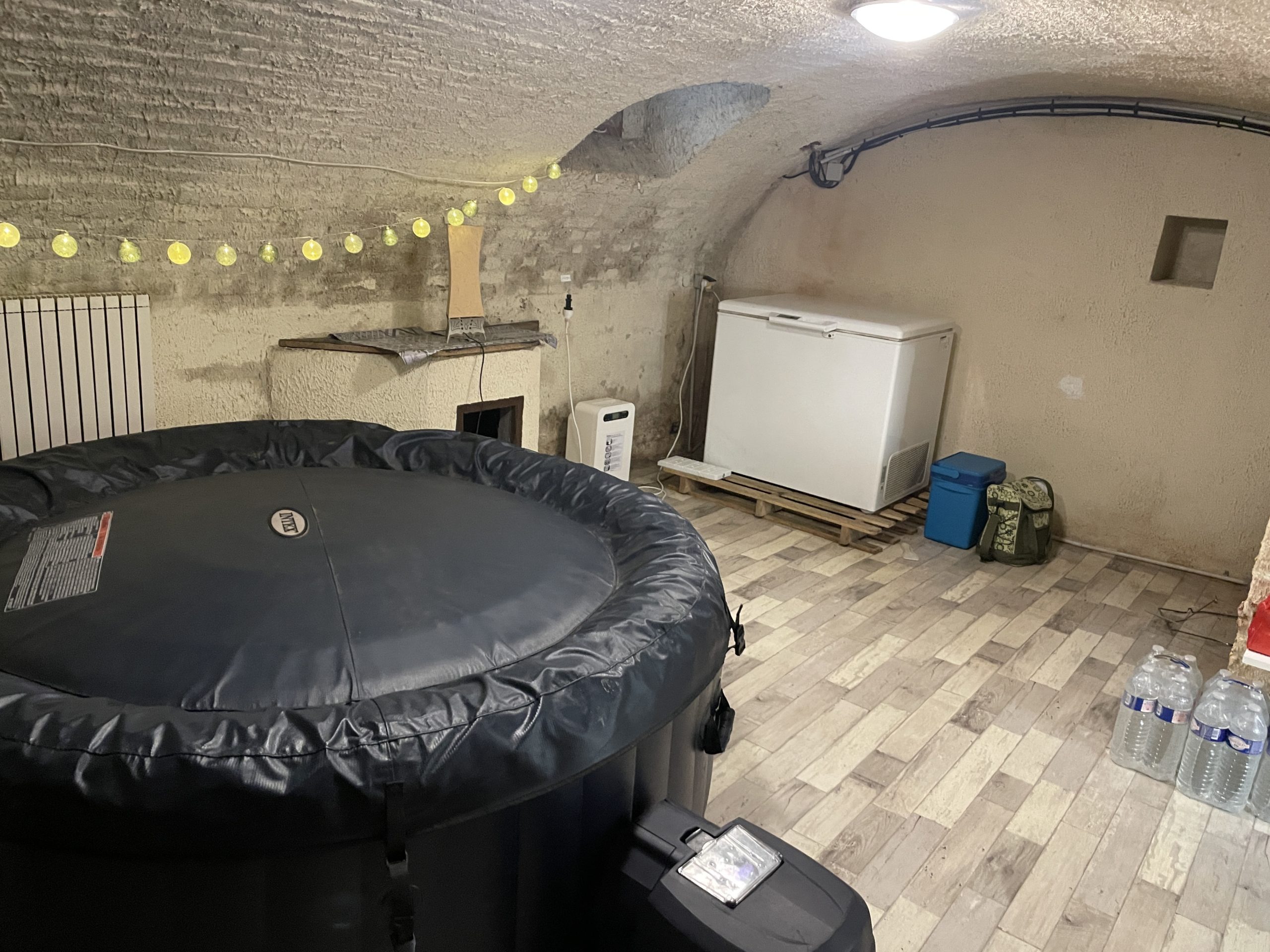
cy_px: 476
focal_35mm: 26
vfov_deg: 53.1
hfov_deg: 67.3
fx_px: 954
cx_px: 635
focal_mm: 4.2
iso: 500
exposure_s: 1/33
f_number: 1.6
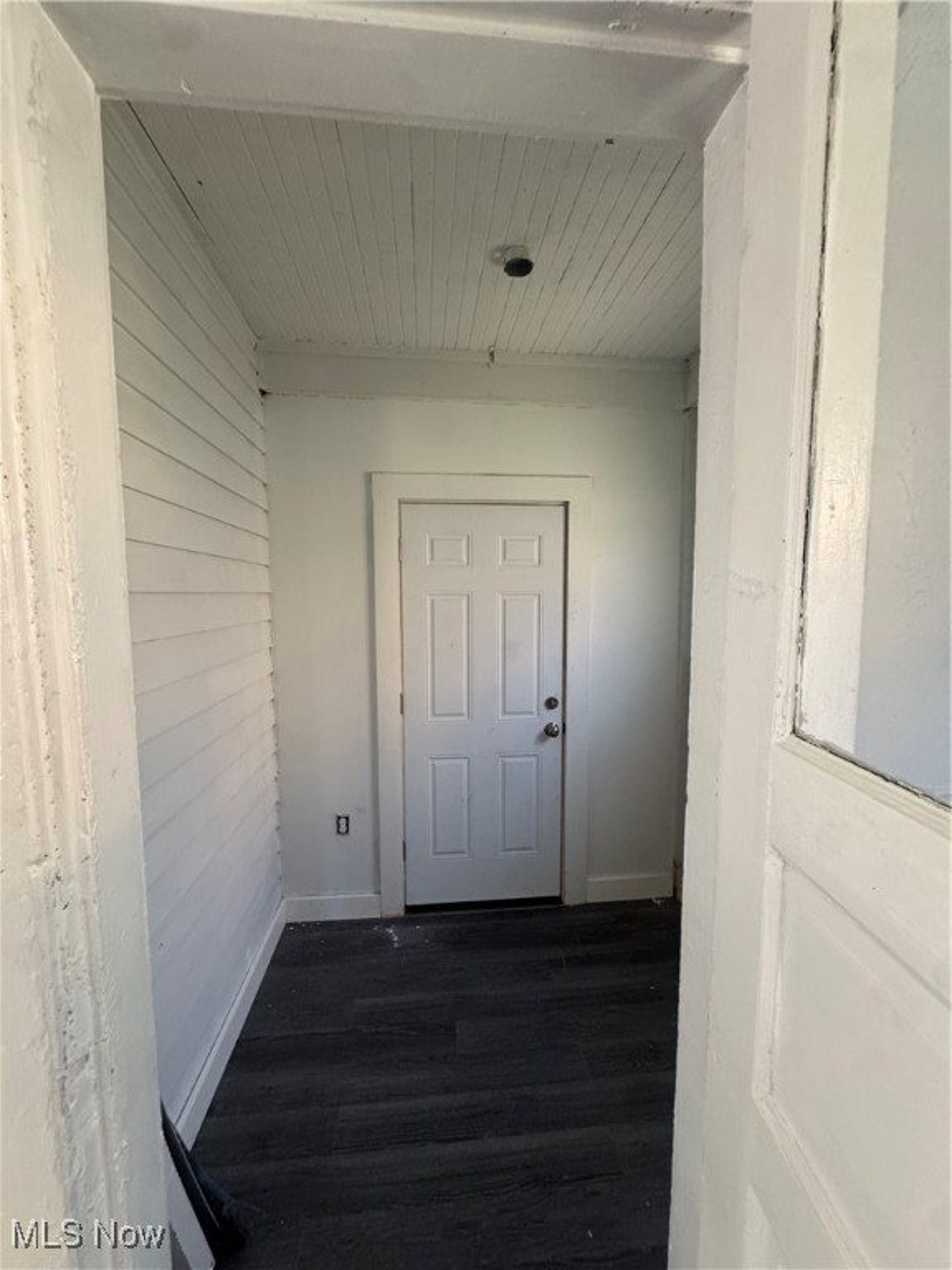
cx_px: 476
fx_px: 513
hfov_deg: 85.7
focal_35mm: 14
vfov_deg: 102.1
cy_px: 635
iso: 400
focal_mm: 2.22
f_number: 2.2
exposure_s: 1/60
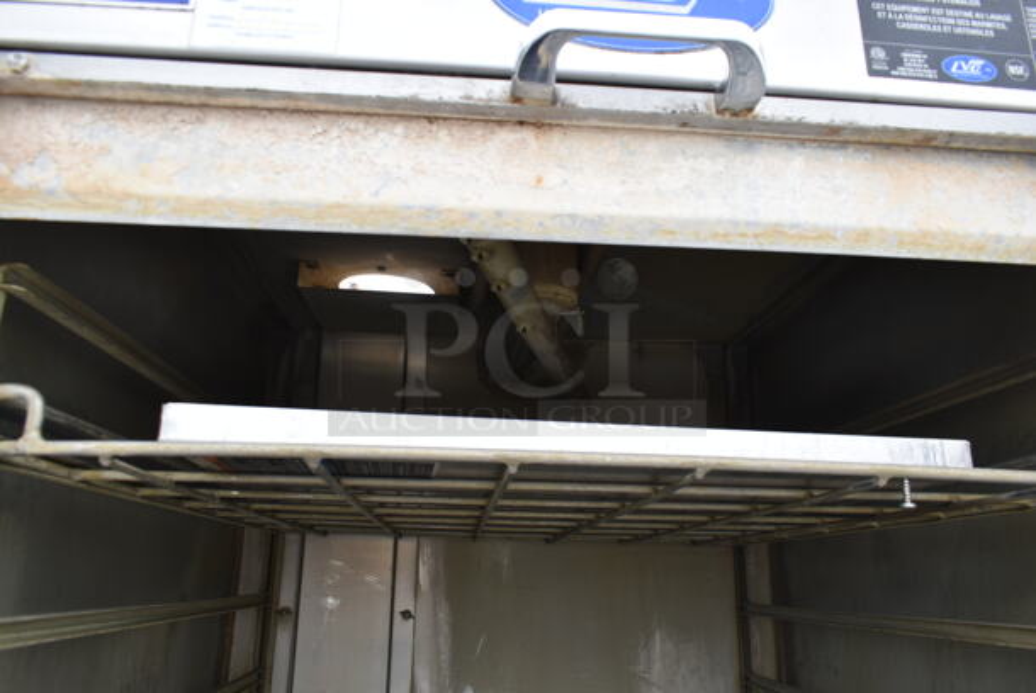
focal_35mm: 27
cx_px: 518
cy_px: 346
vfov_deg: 48.0
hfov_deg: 67.3
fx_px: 778
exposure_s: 1/125
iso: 100
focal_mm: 18
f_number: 5.6
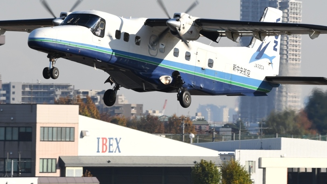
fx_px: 5359
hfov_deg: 3.5
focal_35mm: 618
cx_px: 166
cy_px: 61
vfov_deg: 2.0
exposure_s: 1/1000
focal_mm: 310
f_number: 8
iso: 400
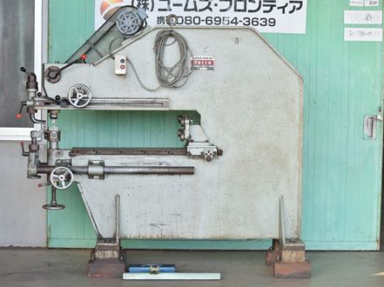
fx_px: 1053
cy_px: 144
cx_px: 175
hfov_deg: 20.7
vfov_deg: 15.5
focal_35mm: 95
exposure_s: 1/500
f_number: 6.3
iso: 1250
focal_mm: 58
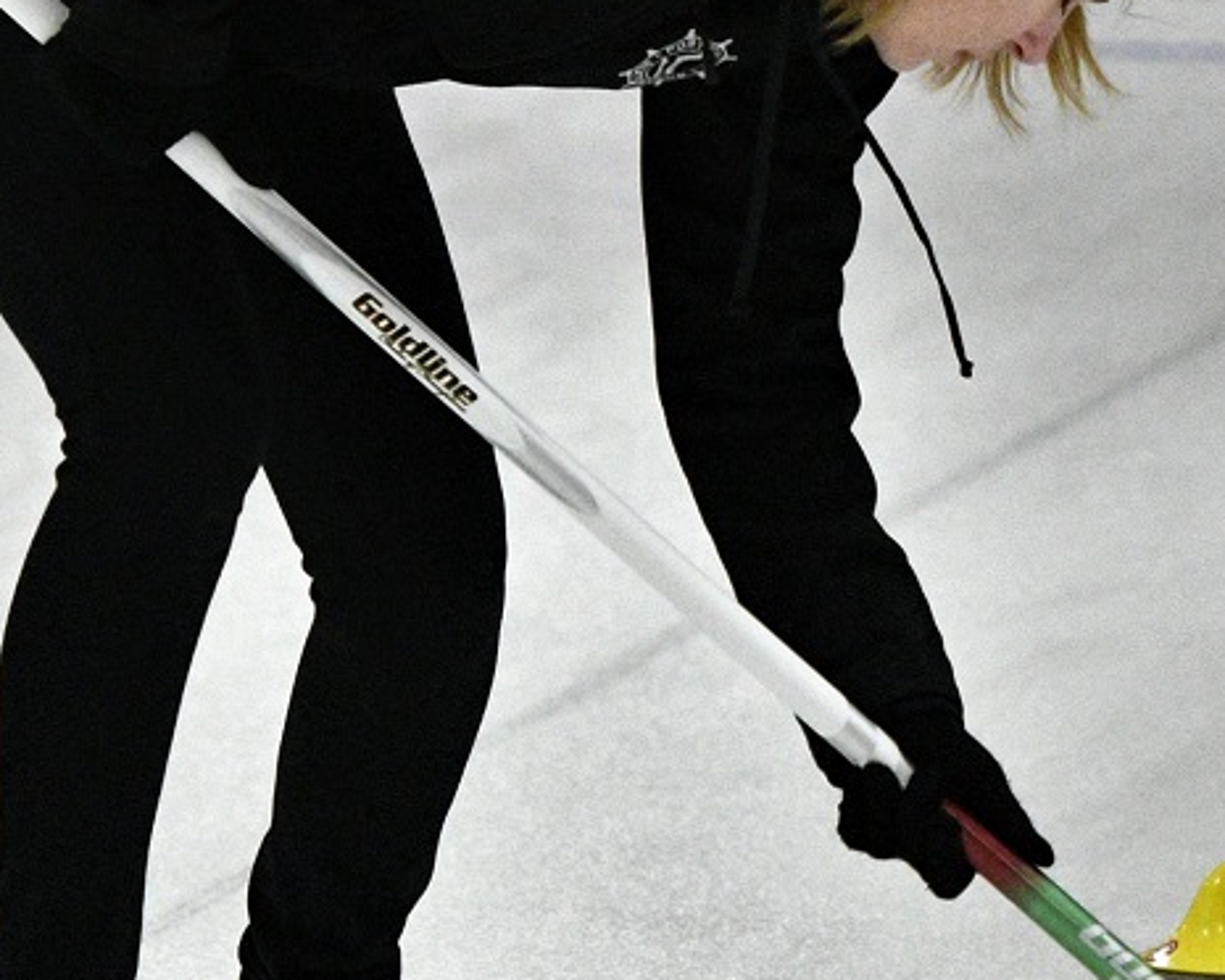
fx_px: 19293
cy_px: 414
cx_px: 1175
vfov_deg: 2.9
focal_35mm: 532
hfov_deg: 3.6
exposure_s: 1/1000
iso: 8000
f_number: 4
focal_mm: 155
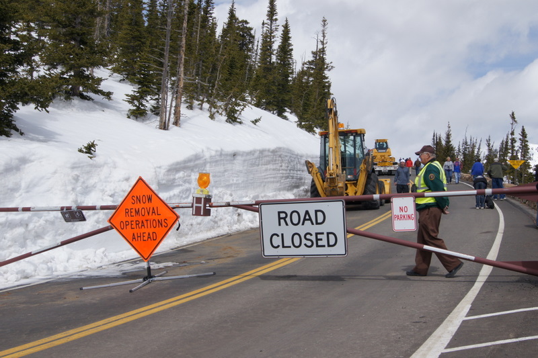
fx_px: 672
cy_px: 179
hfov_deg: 43.6
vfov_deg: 29.9
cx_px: 269
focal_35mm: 45
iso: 200
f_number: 13
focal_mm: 30
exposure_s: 1/640
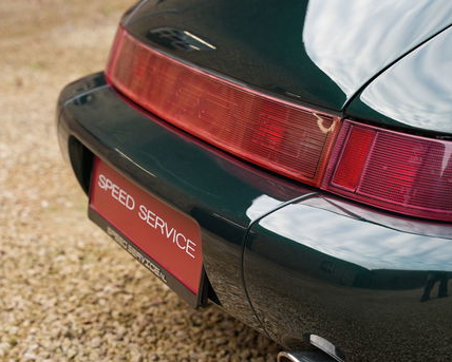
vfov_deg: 15.8
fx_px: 1305
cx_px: 243
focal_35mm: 98
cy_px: 178
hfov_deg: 19.6
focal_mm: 57.9
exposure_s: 1/160
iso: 320
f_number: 4
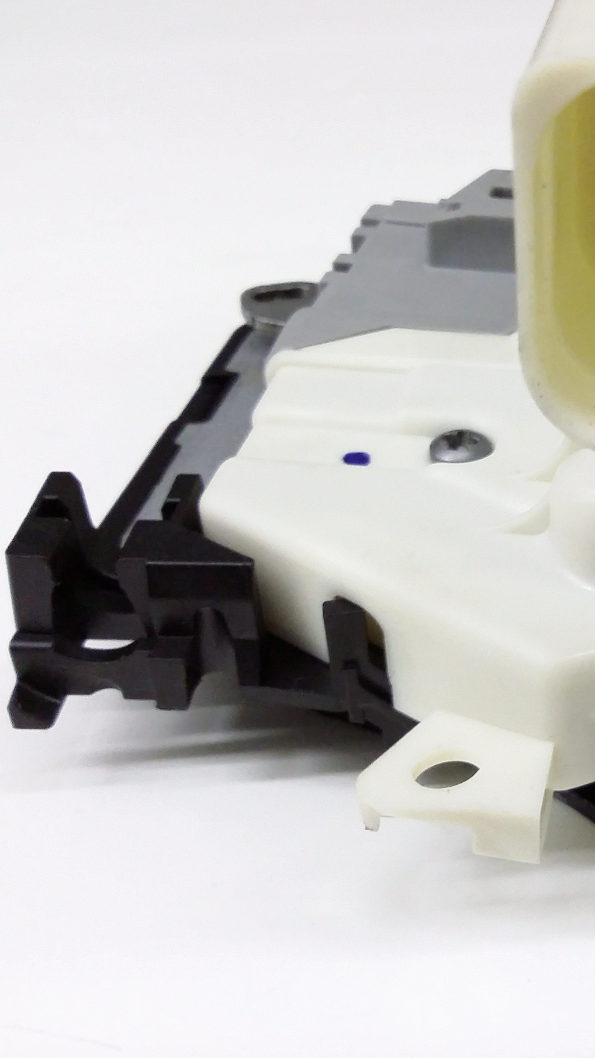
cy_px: 527
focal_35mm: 47
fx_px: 1318
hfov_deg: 24.5
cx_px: 560
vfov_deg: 43.7
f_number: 2.4
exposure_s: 1/15
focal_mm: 3.4
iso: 250
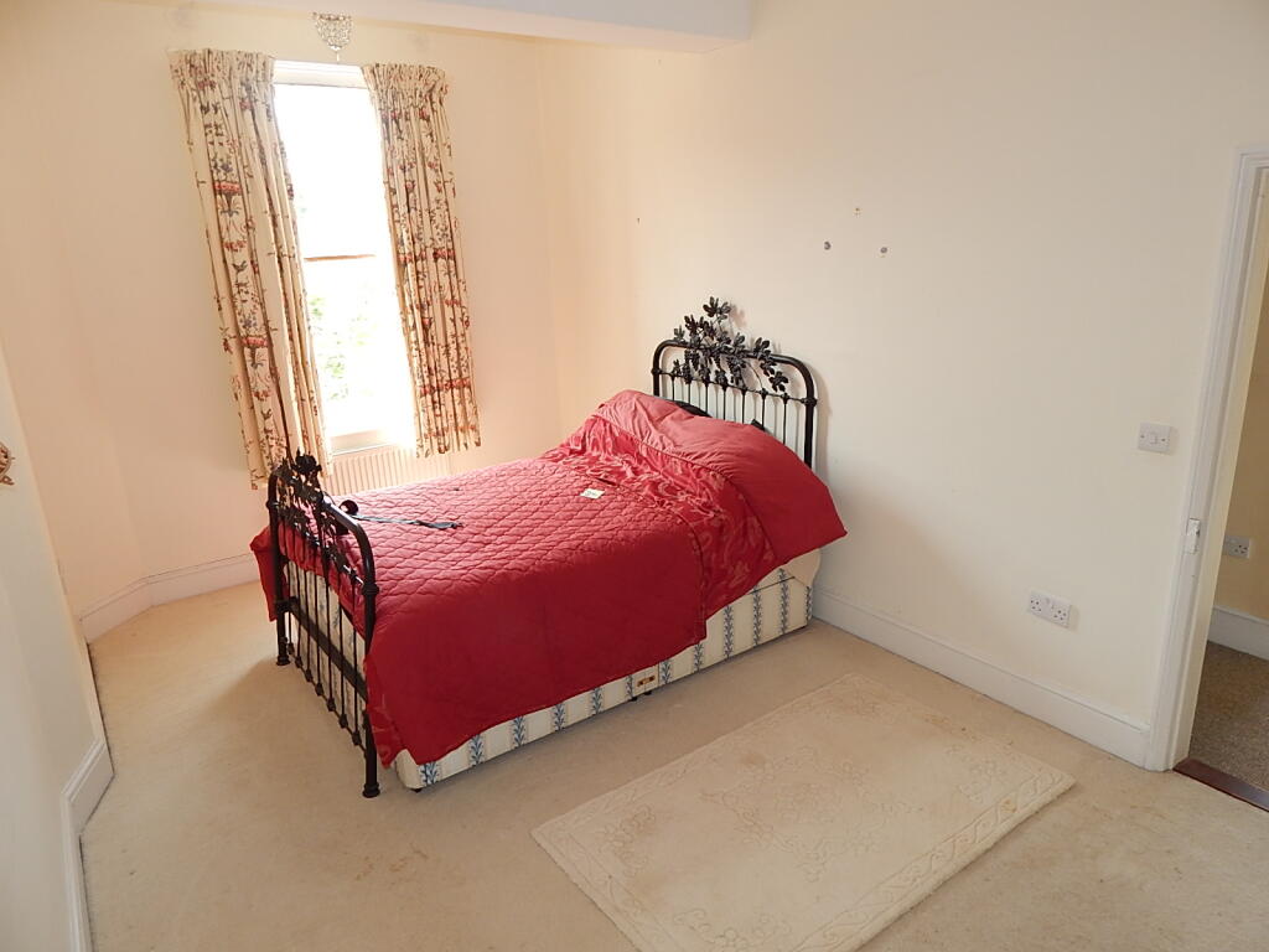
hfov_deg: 76.4
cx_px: 634
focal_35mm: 22
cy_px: 476
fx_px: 807
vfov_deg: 61.1
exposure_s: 1/50
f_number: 3
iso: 125
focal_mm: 4
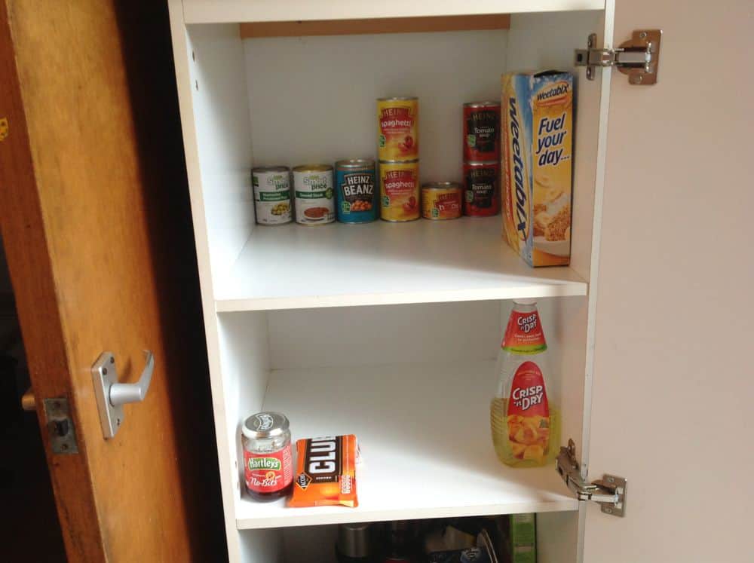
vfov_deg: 40.6
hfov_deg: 52.7
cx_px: 377
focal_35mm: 35
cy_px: 282
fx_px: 761
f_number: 2.4
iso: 100
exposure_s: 1/15
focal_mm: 4.28
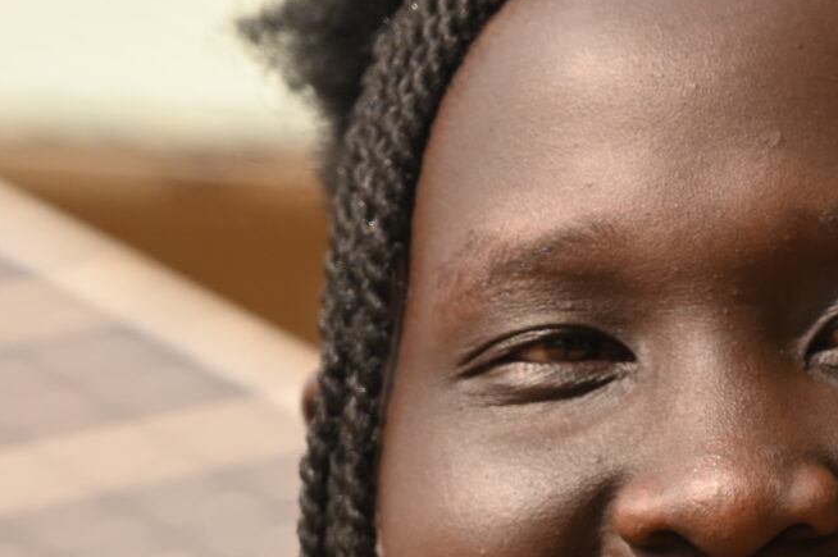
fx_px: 6373
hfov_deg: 7.4
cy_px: 551
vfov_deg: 5.0
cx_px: 1248
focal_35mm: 274
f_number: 5
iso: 100
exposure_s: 1/400
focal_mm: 70
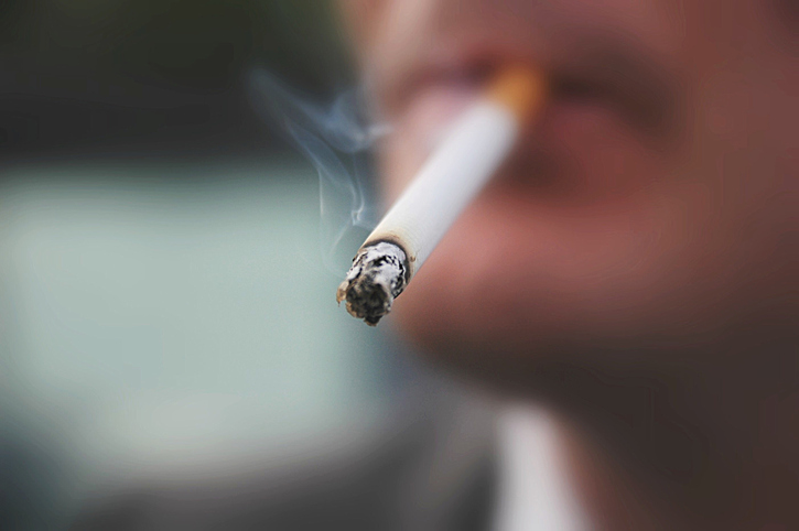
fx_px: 1663
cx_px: 400
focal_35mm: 75
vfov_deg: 18.1
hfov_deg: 27.0
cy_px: 266
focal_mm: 50
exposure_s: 1/800
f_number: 2.8
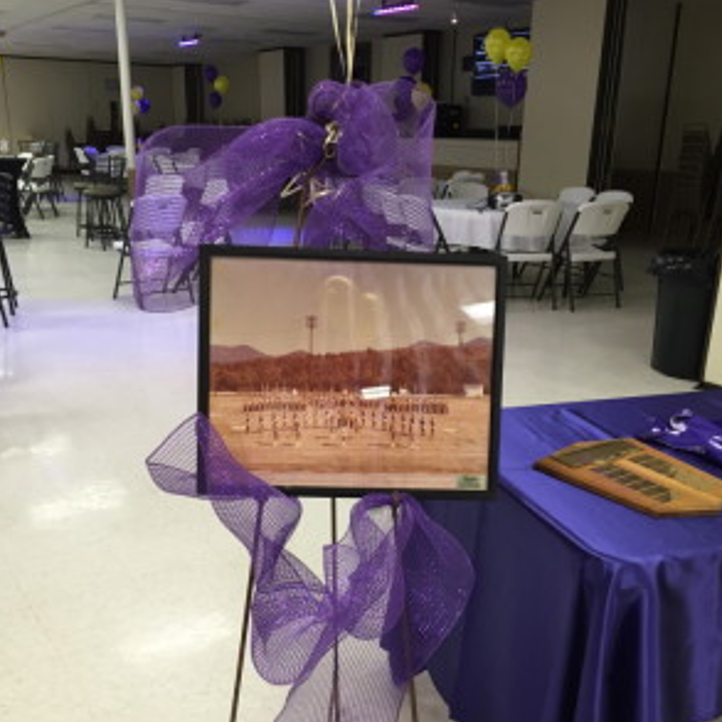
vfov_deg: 47.0
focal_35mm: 35
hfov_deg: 47.2
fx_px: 826
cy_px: 431
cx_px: 362
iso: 80
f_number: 2.2
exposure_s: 1/30
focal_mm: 4.15
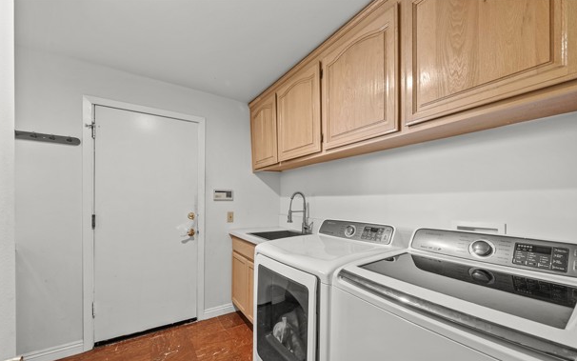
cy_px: 199
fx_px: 220
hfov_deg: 105.3
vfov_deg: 78.4
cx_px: 293
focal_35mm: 14
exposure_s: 1.6
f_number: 9
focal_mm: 13
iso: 250
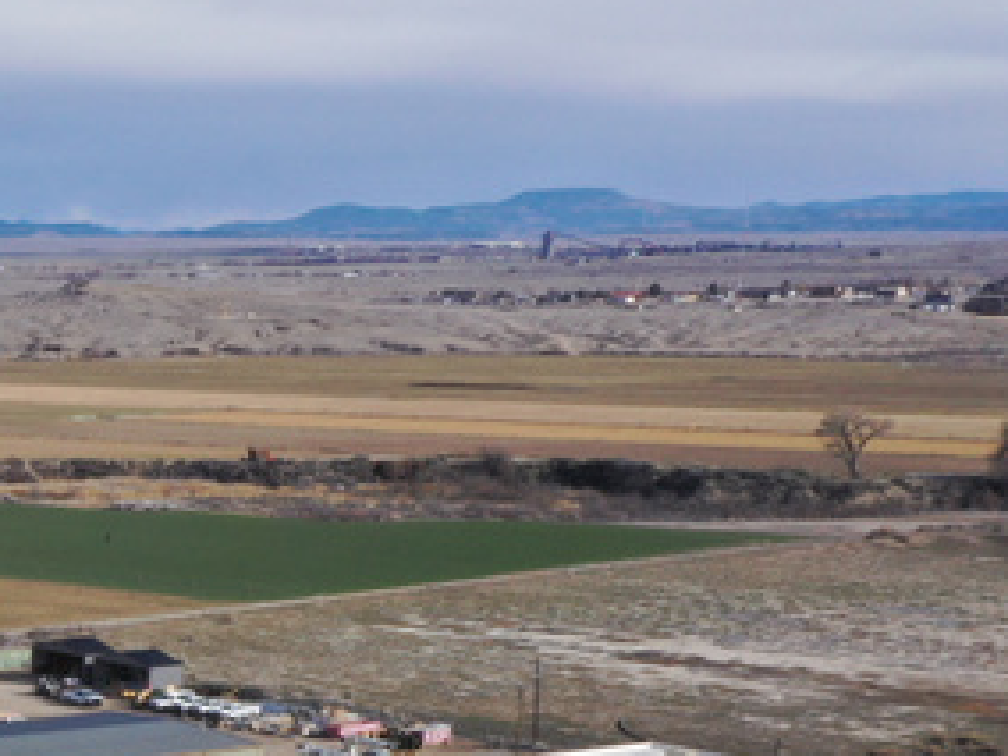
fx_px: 2825
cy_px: 935
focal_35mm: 97
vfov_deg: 14.7
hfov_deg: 17.9
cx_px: -529
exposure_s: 1/160
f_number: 10
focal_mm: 10.26
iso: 100
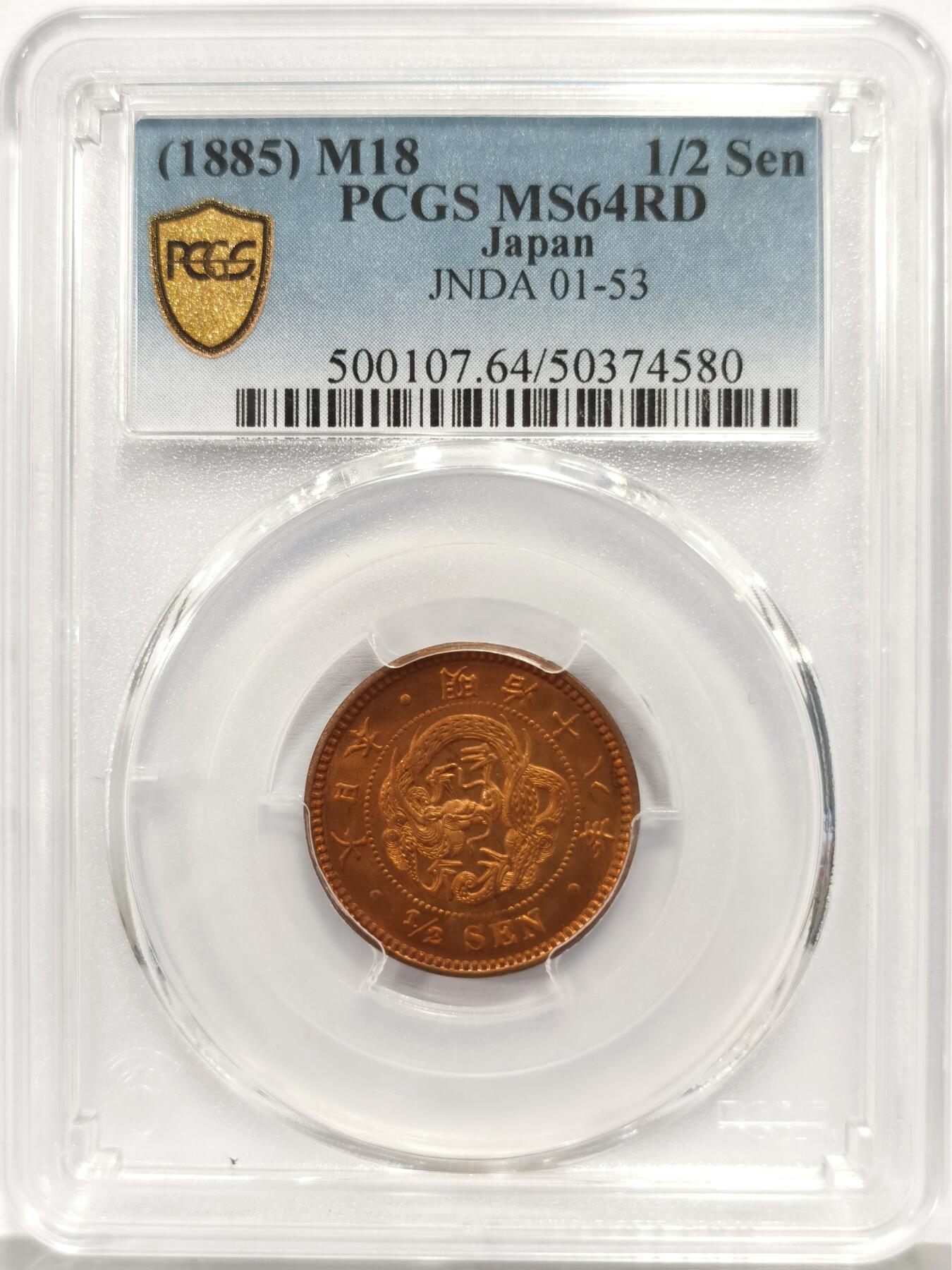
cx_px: 476
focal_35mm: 54
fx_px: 1980
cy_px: 635
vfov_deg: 35.5
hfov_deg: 27.0
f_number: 16
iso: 125
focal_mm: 5.56
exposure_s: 1/100
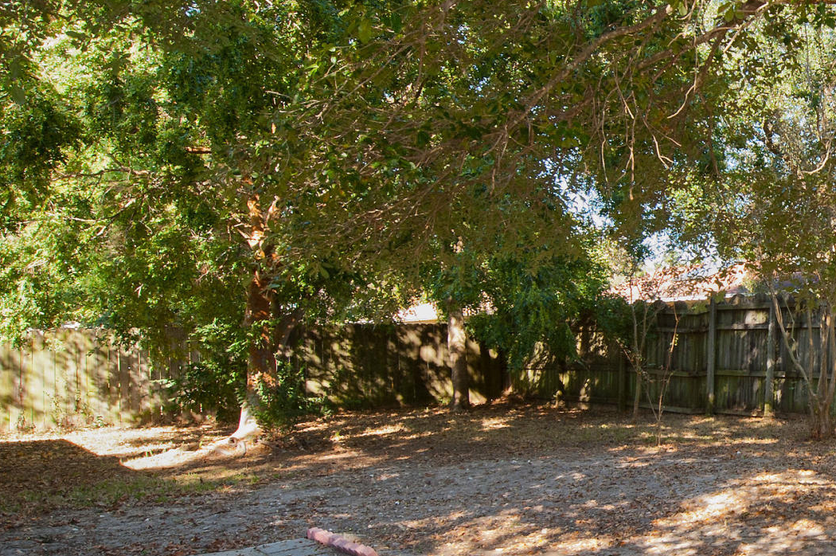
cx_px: 912
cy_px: 337
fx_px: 928
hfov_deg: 39.8
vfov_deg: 33.2
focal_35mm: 40
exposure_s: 1/250
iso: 800
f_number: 6.3
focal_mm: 14
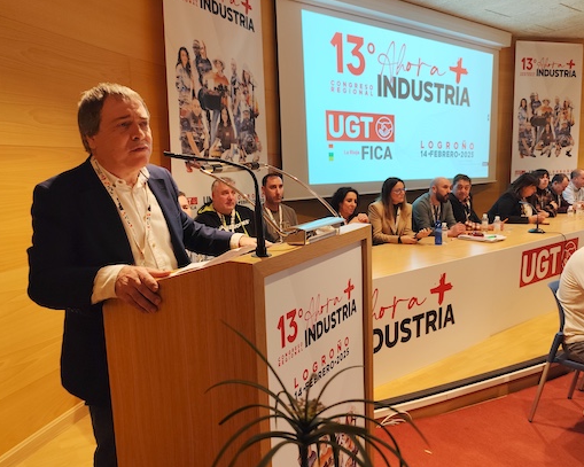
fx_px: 432
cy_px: 228
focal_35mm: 25
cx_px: 294
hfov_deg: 68.1
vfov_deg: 56.8
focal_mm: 6.19
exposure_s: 1/50
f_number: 1.65
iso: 320
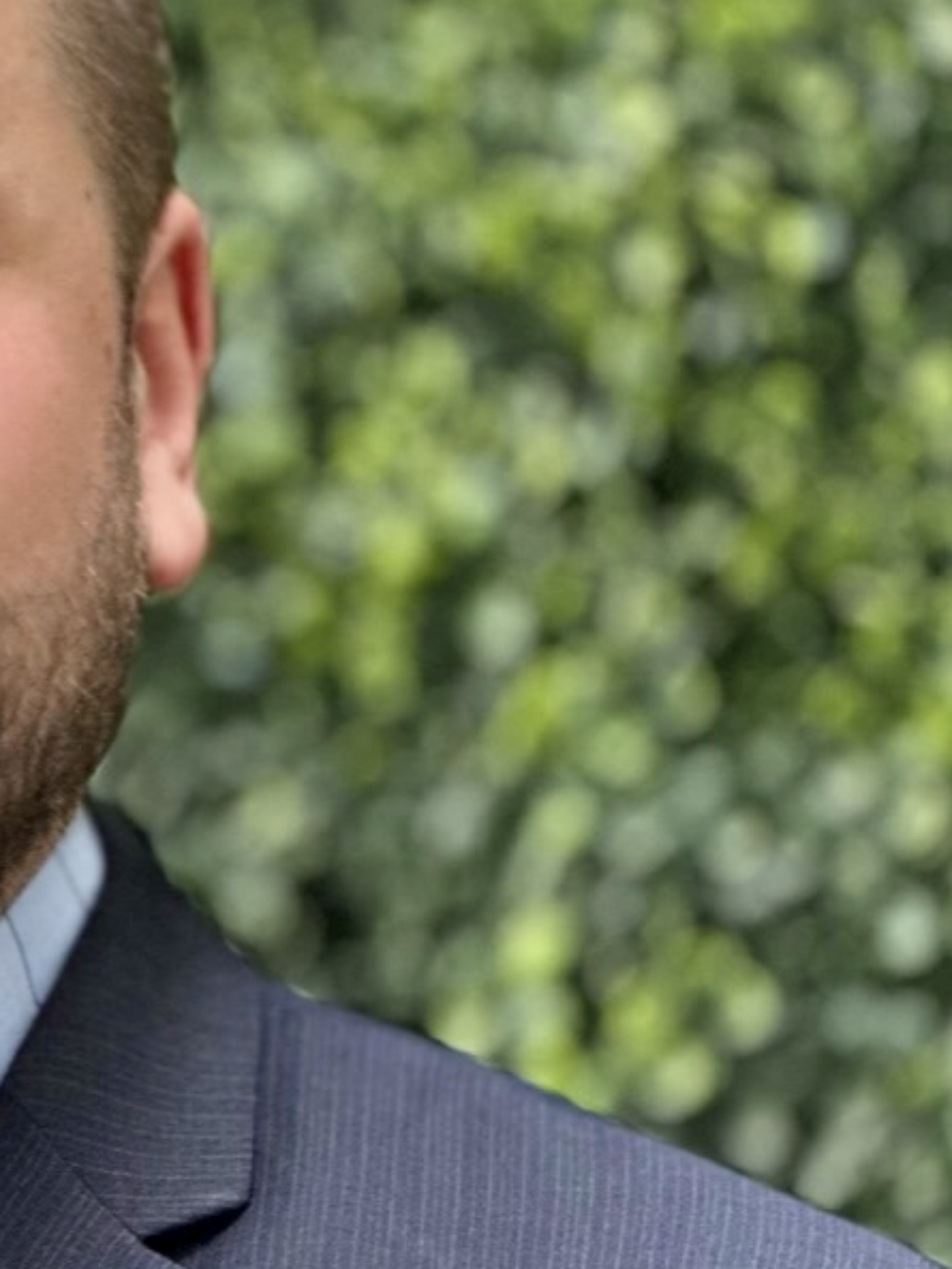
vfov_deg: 7.4
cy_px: 714
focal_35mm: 266
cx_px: -347
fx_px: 9750
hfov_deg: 5.6
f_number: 2.8
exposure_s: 1/85
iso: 250
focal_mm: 9
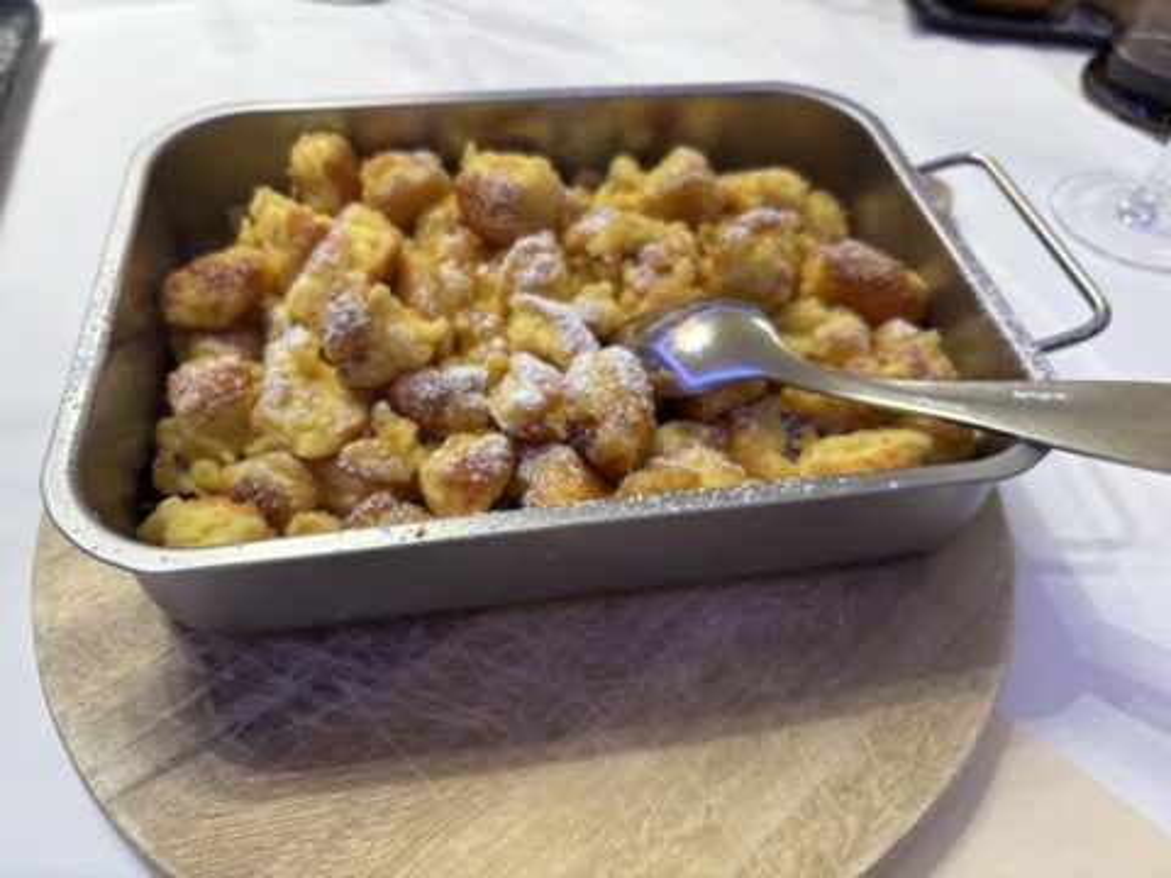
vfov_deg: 53.1
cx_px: 586
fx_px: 880
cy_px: 439
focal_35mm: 26
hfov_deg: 67.3
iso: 250
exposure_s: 1/49
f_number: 1.6
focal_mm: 5.96
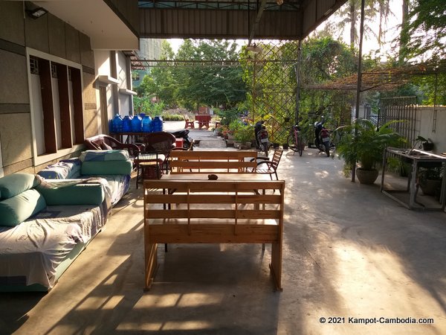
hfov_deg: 67.3
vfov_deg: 53.1
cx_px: 223
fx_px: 335
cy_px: 168
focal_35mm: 26
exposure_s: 1/254
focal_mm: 3.93
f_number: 1.7
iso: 40
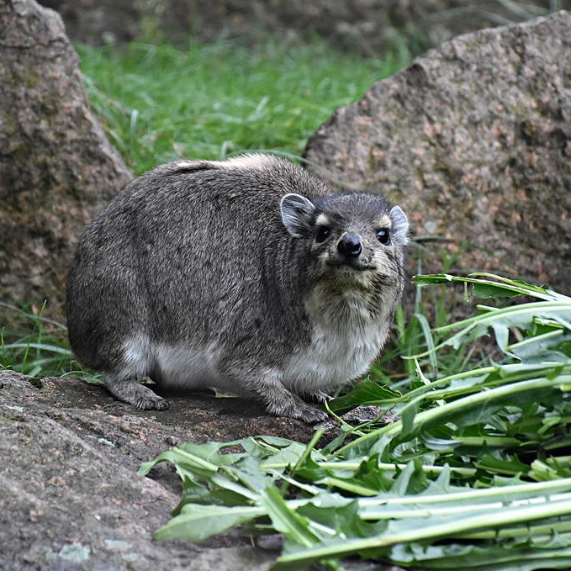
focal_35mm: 269
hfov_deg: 6.5
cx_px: 299
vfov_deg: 6.5
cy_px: 286
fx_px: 5020
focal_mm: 140
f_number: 5.6
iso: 1800
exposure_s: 1/500
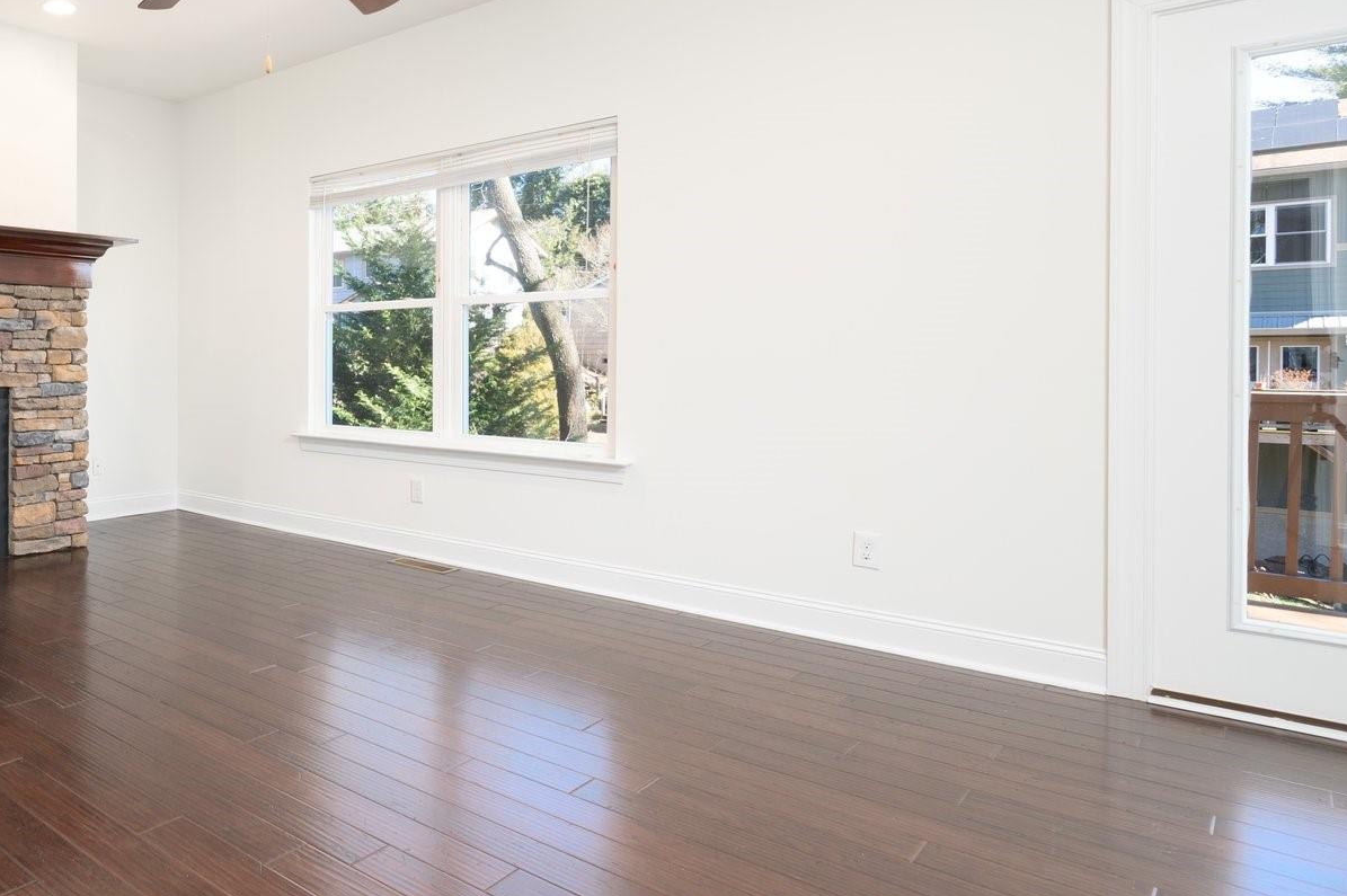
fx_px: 897
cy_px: 367
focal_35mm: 24
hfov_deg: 64.4
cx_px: 197
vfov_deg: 52.8
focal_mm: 14
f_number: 8
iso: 200
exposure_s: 1/25
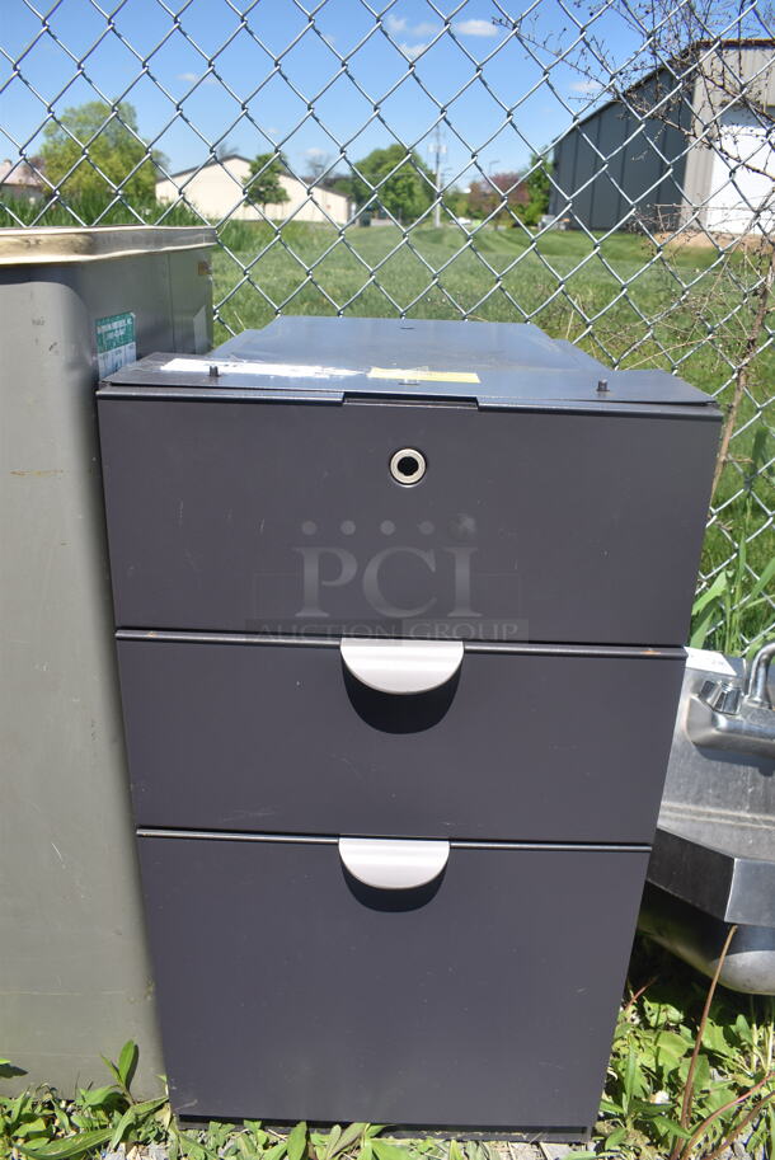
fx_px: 870
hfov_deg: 48.0
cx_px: 388
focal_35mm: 27
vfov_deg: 67.3
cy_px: 580
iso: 100
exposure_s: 1/320
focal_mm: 18
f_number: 7.1
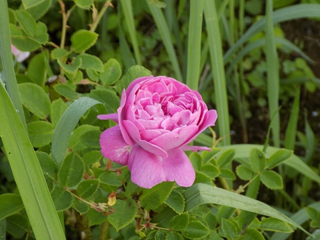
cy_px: 120
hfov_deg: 14.9
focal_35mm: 132
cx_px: 160
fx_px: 1220
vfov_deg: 11.2
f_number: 5
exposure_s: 1/40
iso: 80
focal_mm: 23.4
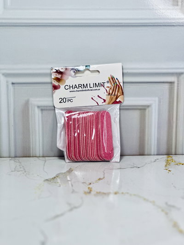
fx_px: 546
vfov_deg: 25.3
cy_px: 122
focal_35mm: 77
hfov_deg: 19.1
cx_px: 92
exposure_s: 1/100
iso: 125
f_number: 2.8
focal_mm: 9
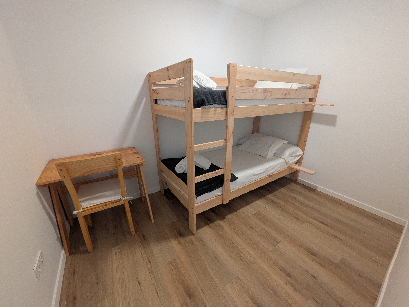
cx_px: 204
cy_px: 154
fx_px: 165
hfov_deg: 102.0
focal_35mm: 14
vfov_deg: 85.7
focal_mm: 1.83
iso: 188
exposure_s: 1/25
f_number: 2.2
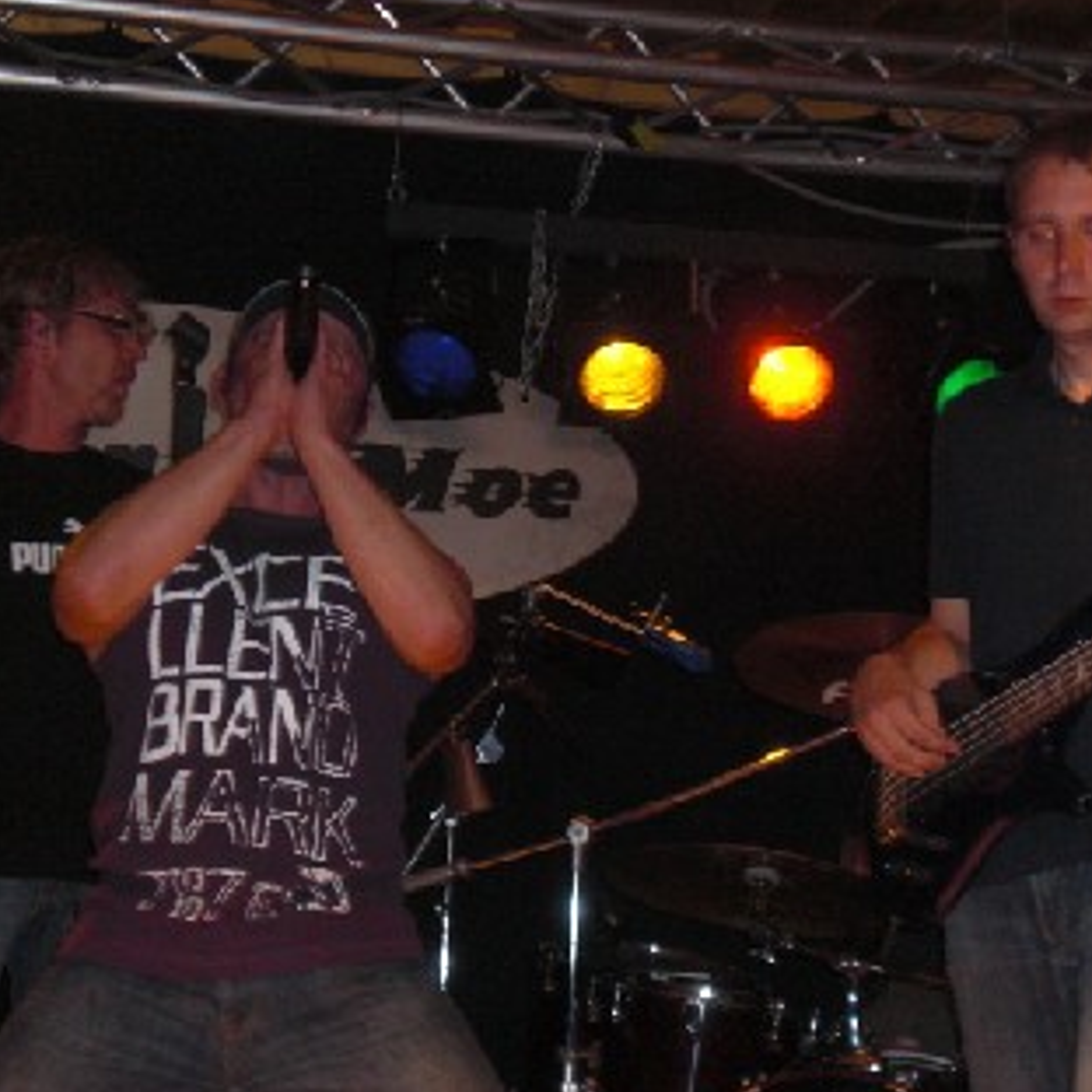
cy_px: 518
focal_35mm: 80
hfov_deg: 21.6
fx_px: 2855
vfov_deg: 21.6
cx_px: 700
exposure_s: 1/60
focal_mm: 10.4
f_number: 4
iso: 200
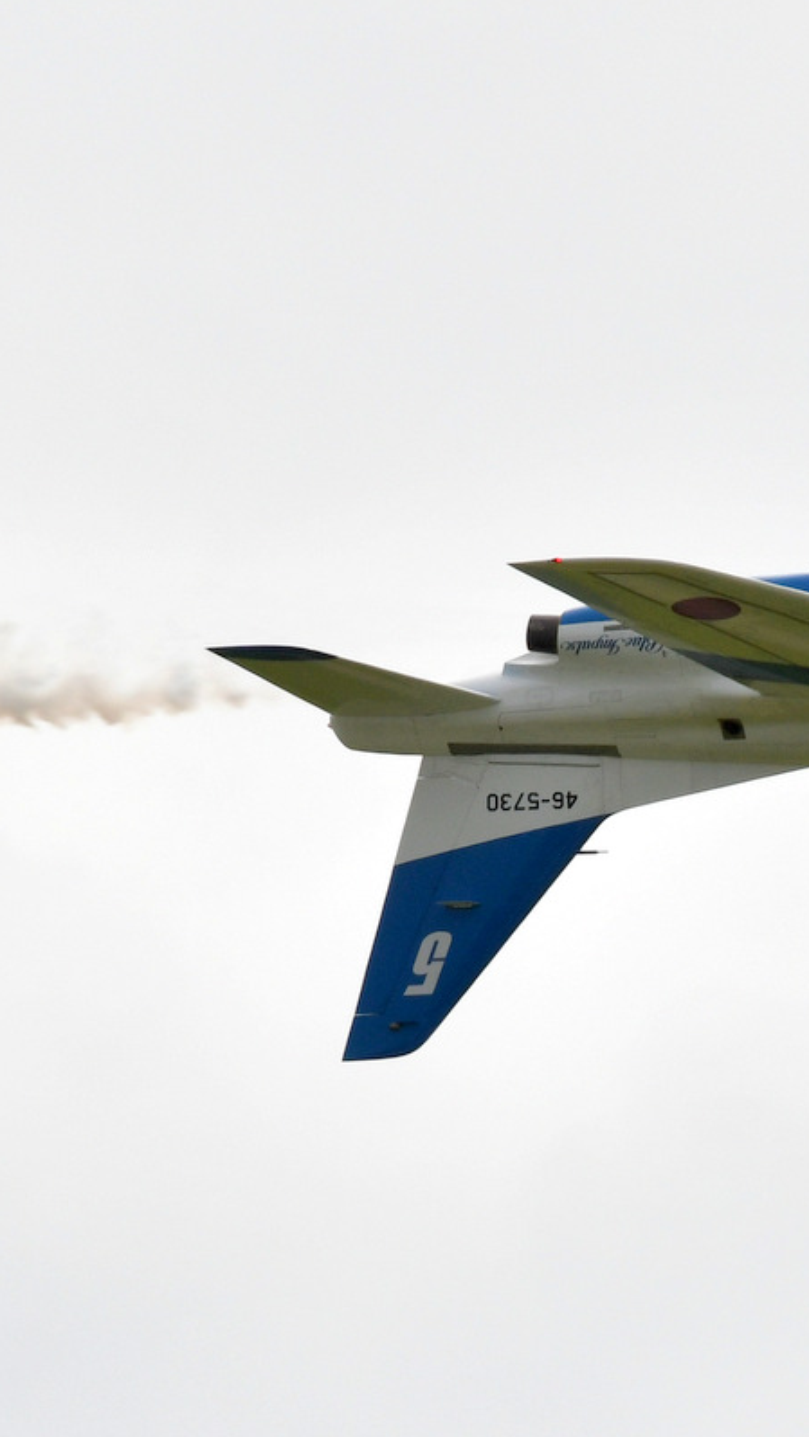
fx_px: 36031
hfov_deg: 1.3
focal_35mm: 945
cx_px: 804
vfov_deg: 2.3
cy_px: 718
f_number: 8
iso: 200
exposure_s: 1/2500
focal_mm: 400
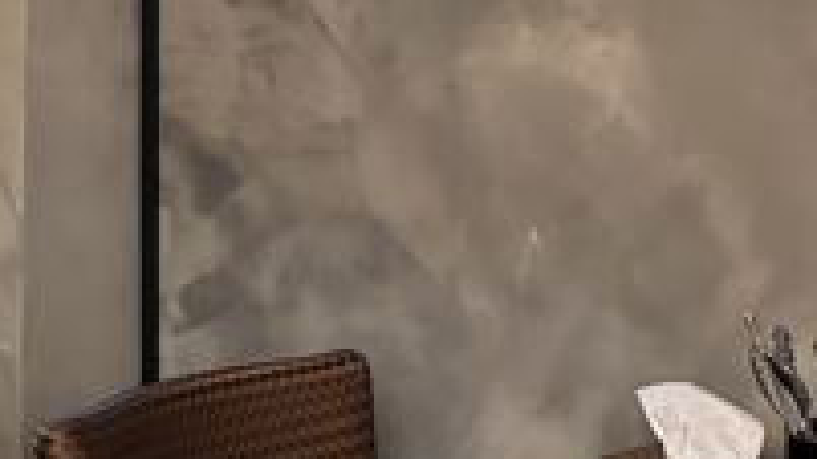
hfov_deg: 16.5
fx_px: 2708
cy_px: -171
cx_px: -146
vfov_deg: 9.5
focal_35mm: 125
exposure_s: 1/60
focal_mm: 6.76
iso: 800
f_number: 1.78
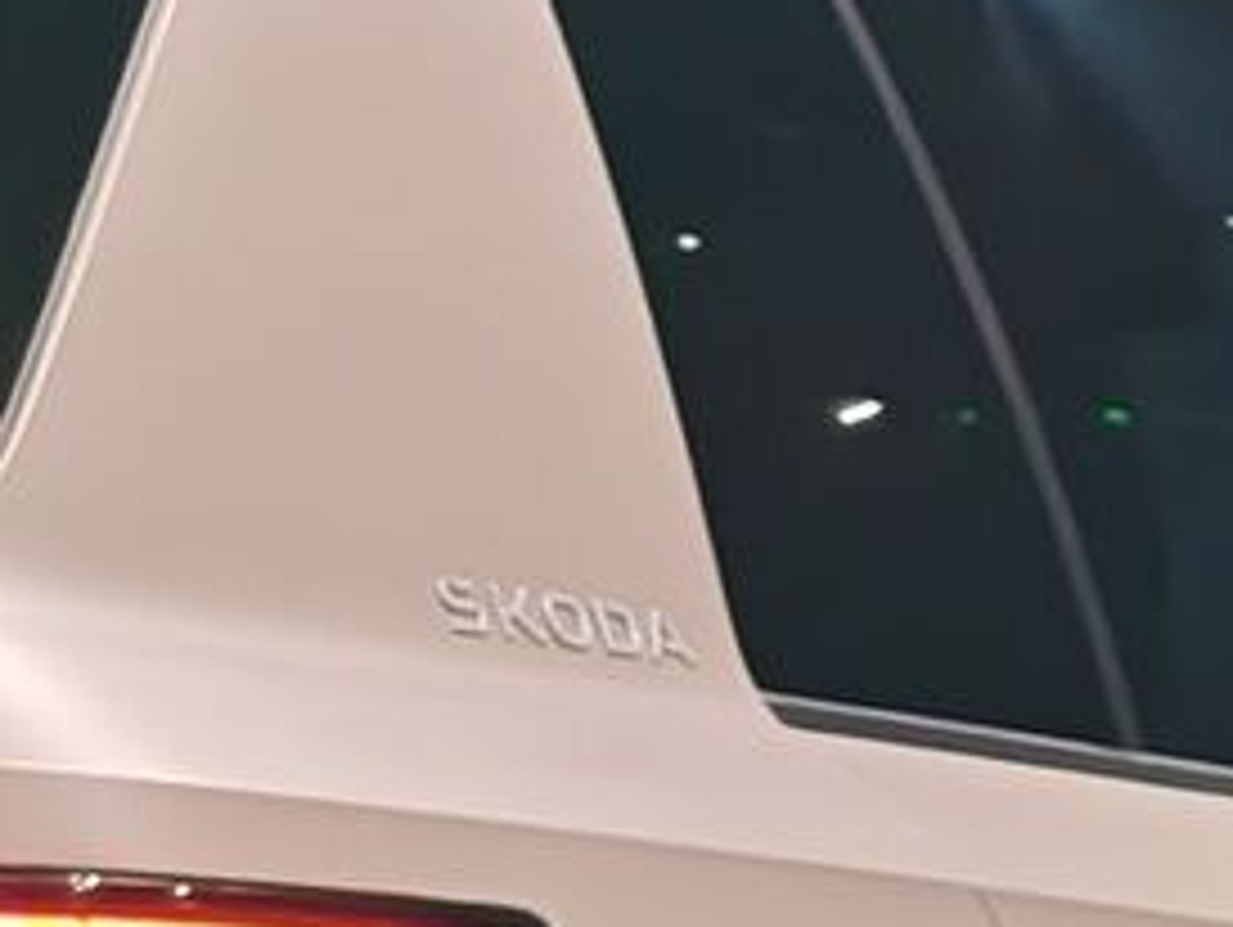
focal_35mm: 490
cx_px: 212
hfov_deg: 4.0
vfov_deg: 3.0
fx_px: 17469
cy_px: 1620
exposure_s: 1/263
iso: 500
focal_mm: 11.5
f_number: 1.8
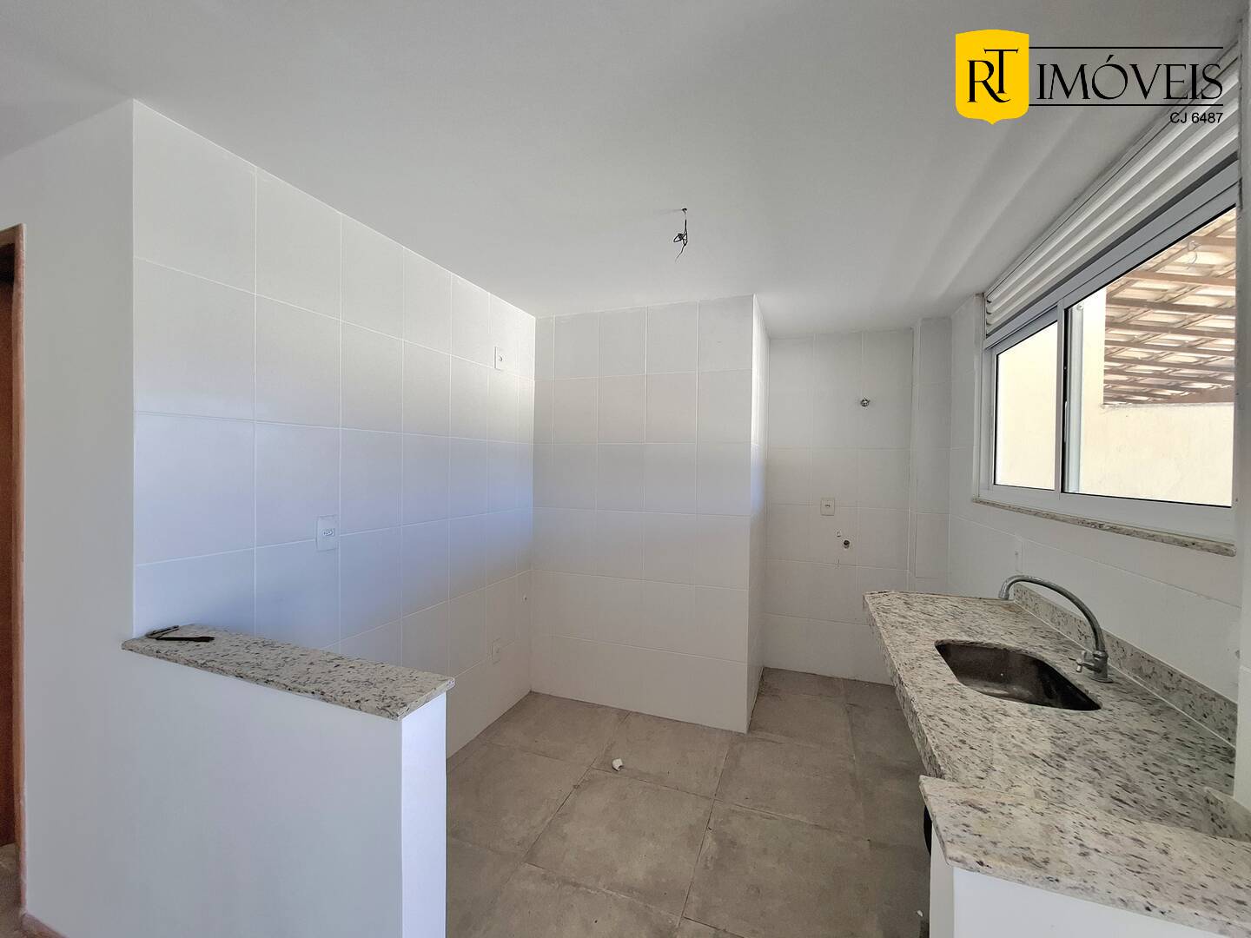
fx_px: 470
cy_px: 469
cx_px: 626
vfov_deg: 89.9
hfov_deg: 106.2
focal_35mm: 13
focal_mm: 1.74
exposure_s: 1/60.2
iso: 50
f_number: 2.2
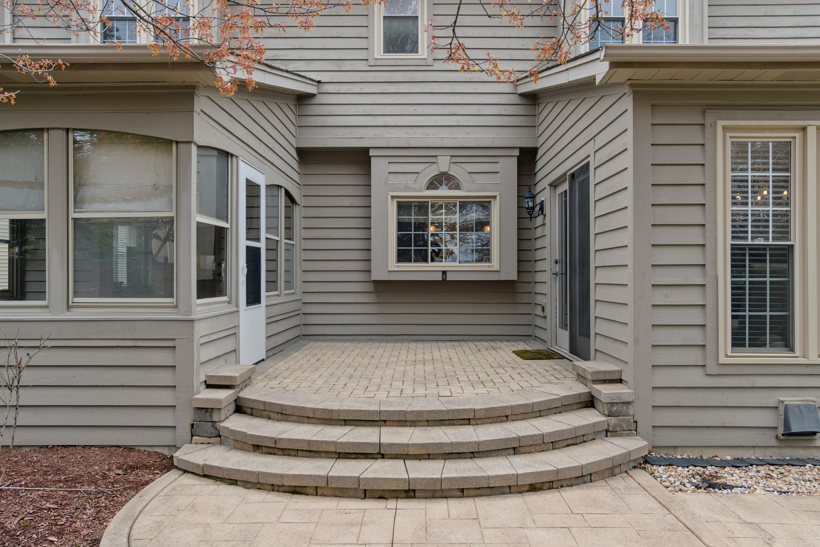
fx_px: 512
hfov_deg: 77.3
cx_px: 410
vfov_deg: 56.1
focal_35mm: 22
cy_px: 274
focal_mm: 15
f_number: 8
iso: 320
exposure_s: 1/60
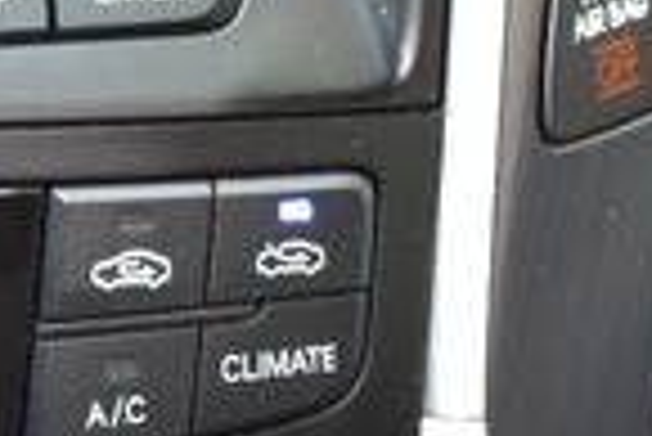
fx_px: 3843
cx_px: -225
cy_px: 470
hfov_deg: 9.5
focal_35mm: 212
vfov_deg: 6.5
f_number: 7.1
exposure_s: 1/30
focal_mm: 32
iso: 400
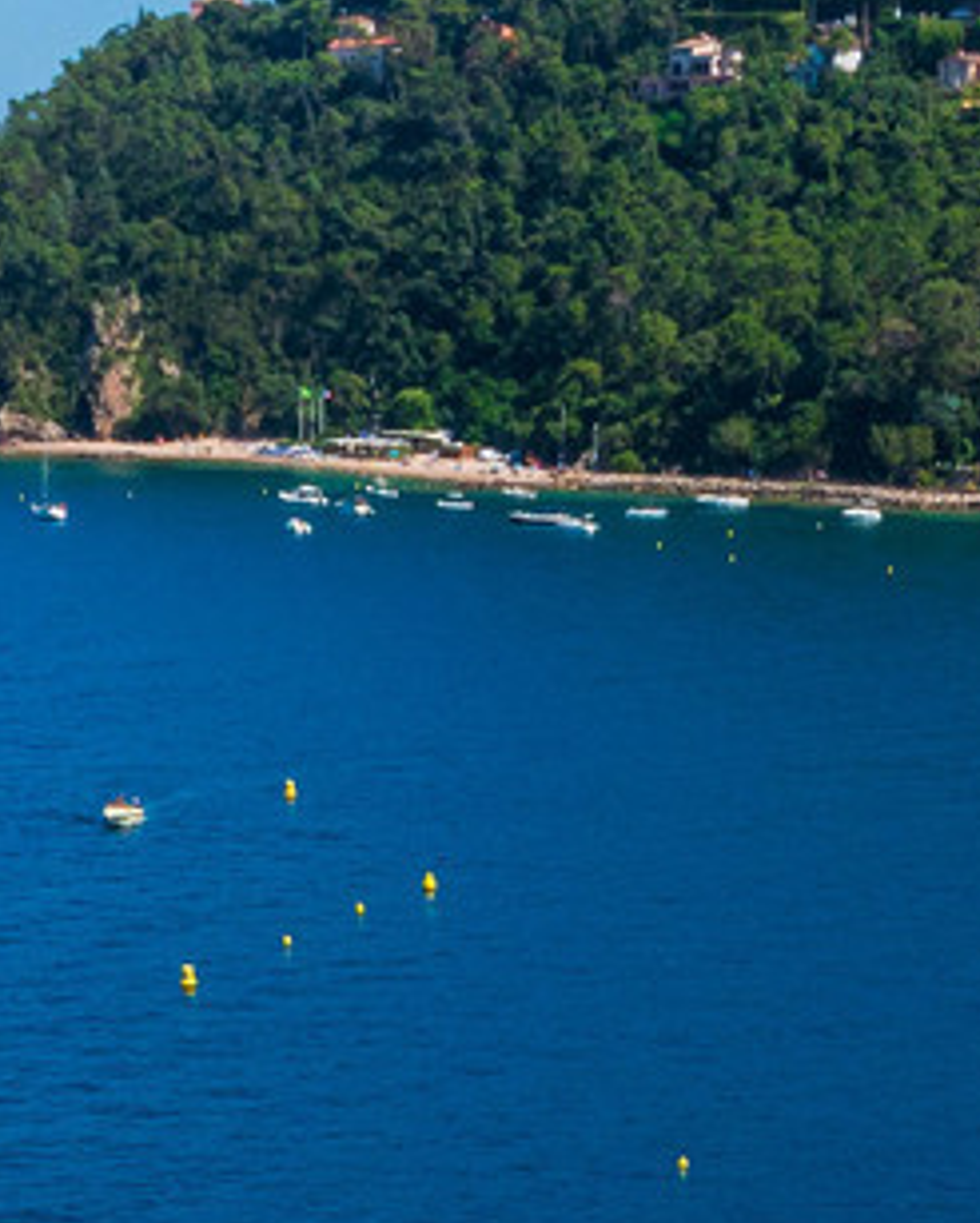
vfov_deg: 14.1
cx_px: 434
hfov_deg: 12.7
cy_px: 2155
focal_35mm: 122
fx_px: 4419
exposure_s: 1/200
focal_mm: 12.3
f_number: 11
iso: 100
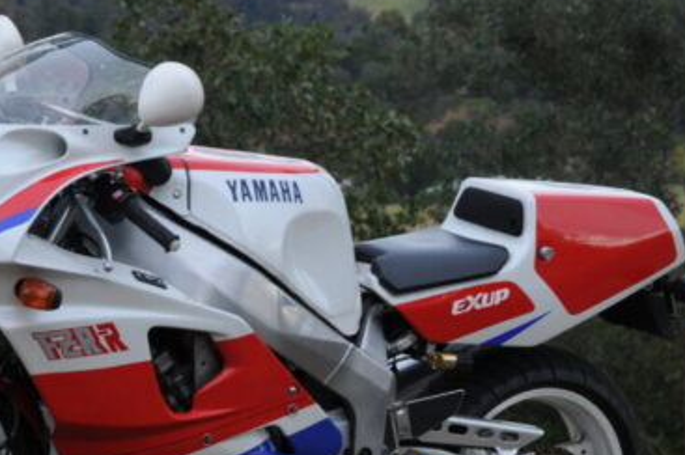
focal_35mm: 209
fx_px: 3973
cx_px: 230
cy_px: 363
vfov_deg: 6.6
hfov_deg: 9.8
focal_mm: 70
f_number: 6.3
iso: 200
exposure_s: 1/160
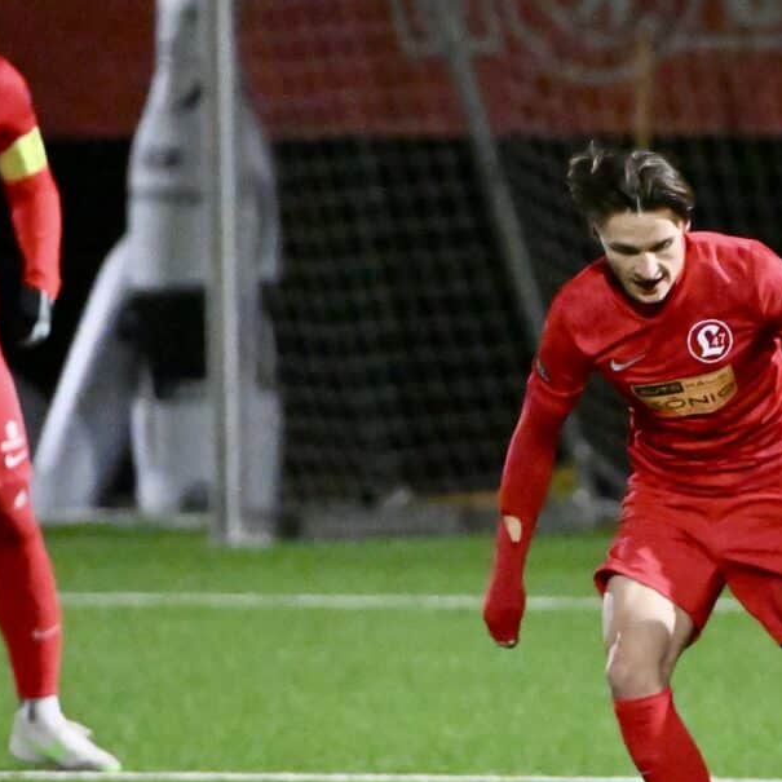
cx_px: 924
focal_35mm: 575
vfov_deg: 3.0
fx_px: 14696
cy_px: 479
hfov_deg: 3.0
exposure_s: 1/1250
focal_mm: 200
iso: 10000
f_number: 3.2
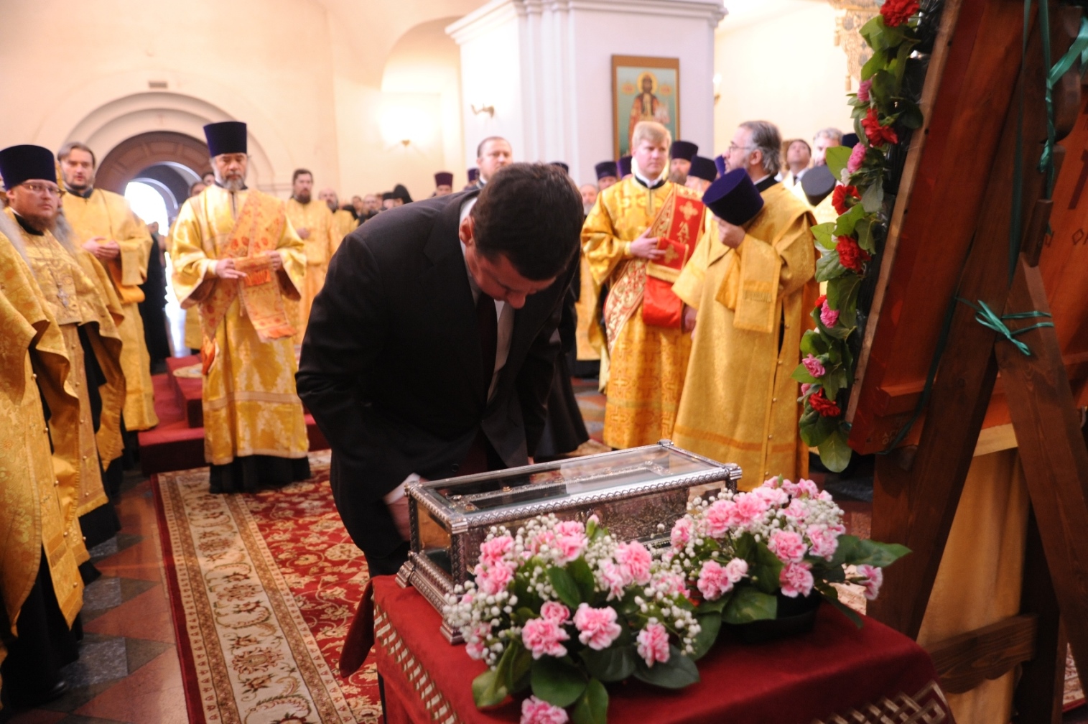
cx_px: 544
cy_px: 362
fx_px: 906
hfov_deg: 62.0
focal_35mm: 30
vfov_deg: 43.6
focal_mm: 30
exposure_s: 1/60
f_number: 3
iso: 2500
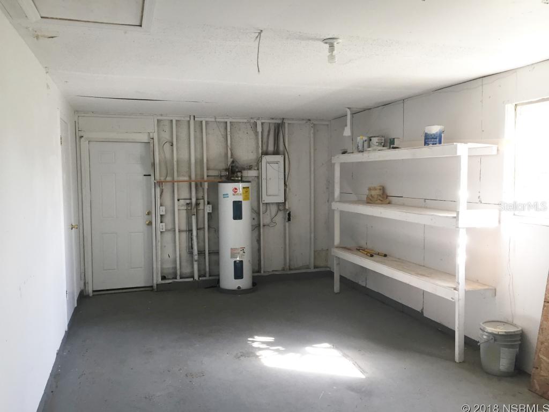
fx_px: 460
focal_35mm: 29
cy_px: 206
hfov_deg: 61.7
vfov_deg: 48.2
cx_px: 274
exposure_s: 1/30
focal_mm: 4.15
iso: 100
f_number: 2.2
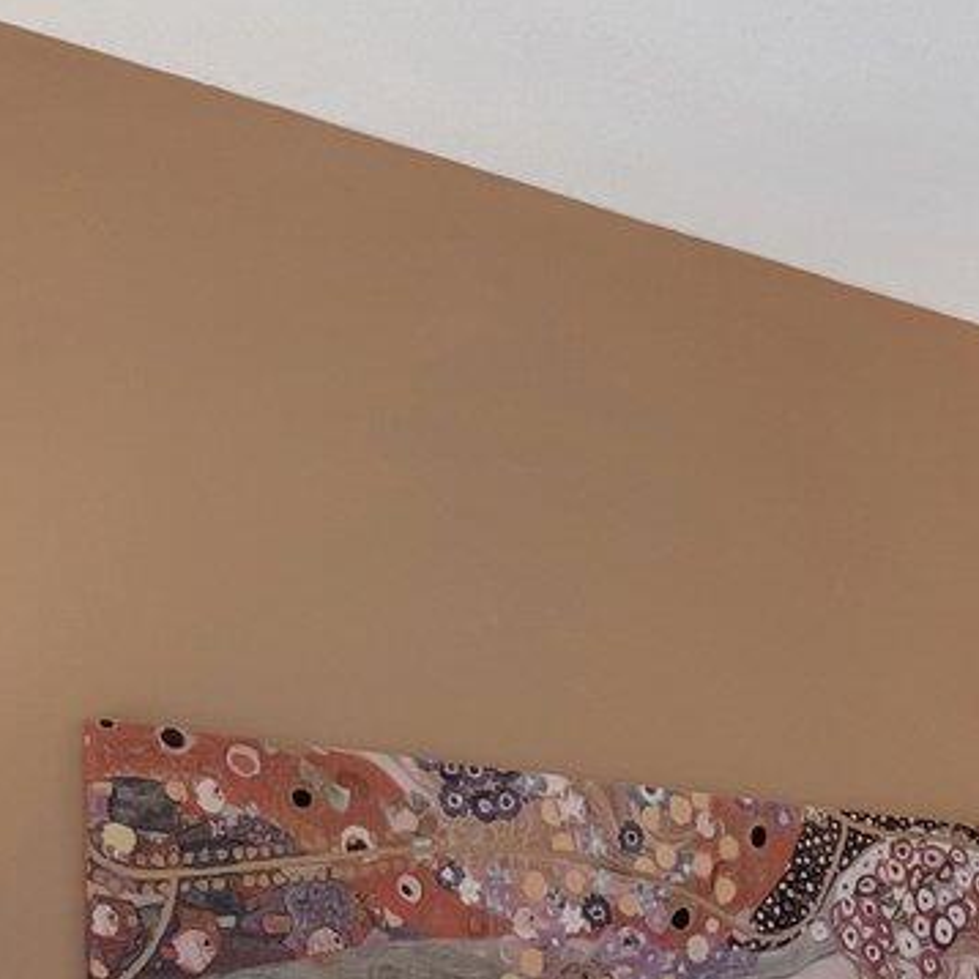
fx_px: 2336
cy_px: 1162
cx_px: 1417
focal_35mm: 73
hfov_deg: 20.6
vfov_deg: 22.0
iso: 1000
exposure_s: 1/10
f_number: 8
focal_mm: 10
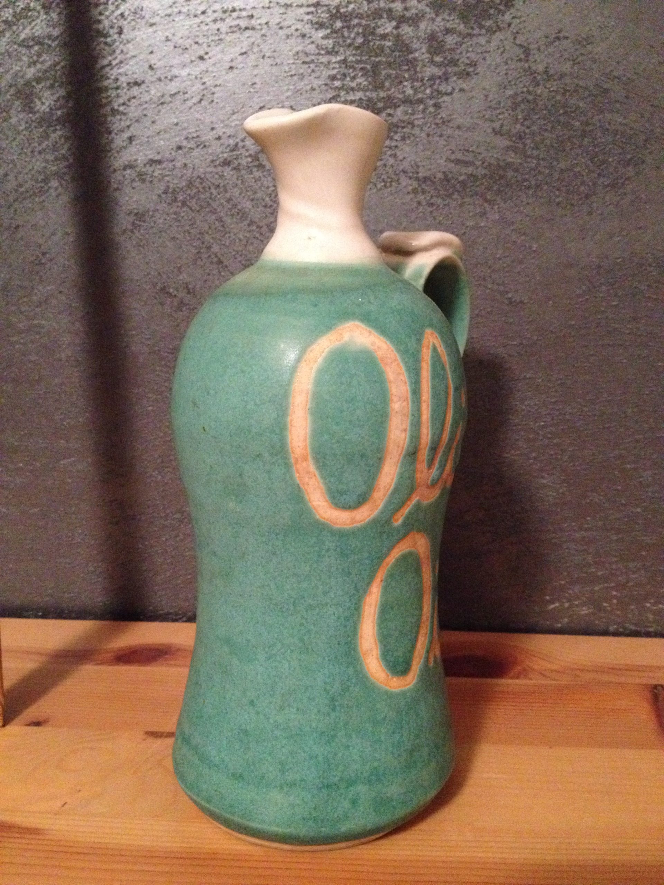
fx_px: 895
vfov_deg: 52.6
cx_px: 332
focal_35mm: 35
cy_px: 442
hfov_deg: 40.7
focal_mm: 4.28
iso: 800
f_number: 2.4
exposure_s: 1/17
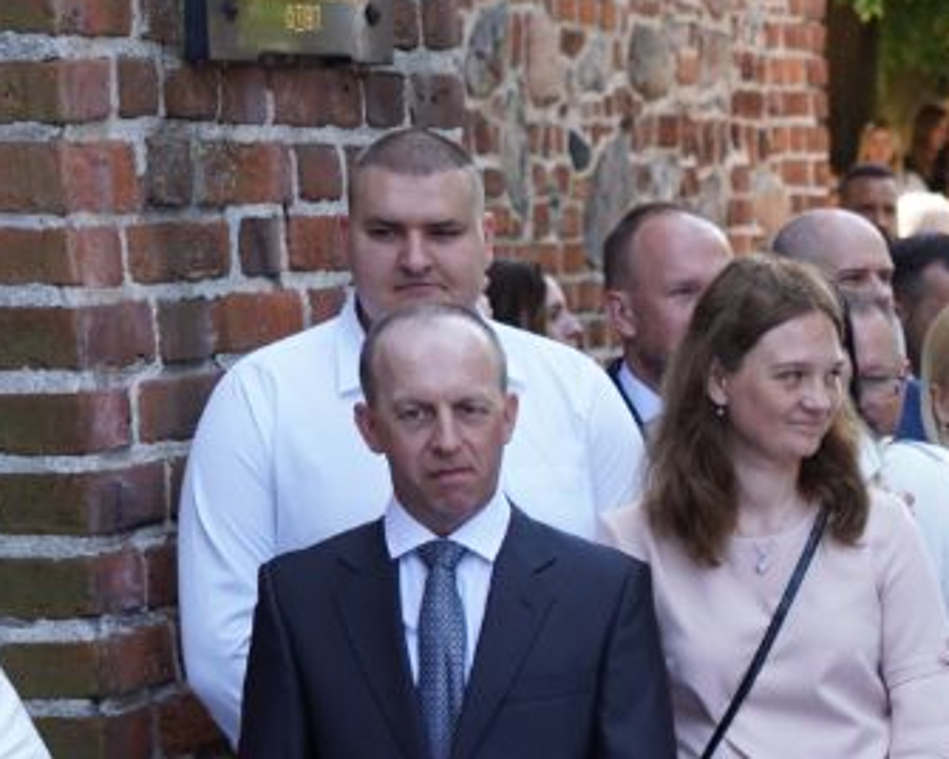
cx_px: 1419
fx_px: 4297
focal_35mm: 153
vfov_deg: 9.9
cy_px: 993
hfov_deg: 12.0
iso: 125
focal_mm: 42
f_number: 4
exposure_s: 1/100
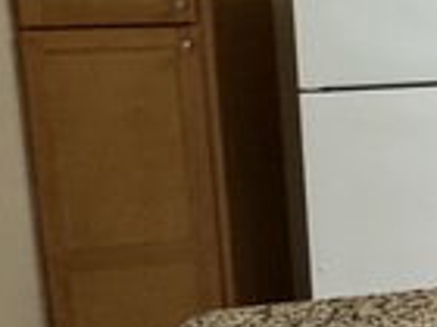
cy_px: 47
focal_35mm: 64
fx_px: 808
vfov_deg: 22.5
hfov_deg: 22.5
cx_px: 718
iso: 250
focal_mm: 2.22
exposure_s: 1/60
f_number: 2.2
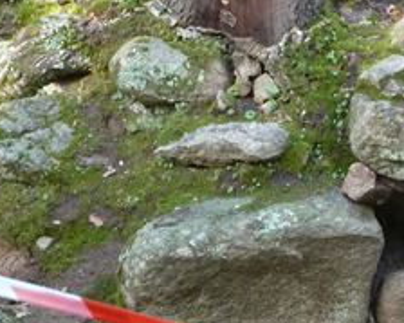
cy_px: 301
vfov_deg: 8.2
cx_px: 550
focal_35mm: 187
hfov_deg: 10.1
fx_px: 2235
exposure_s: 1/30
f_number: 4.1
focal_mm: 11
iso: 100
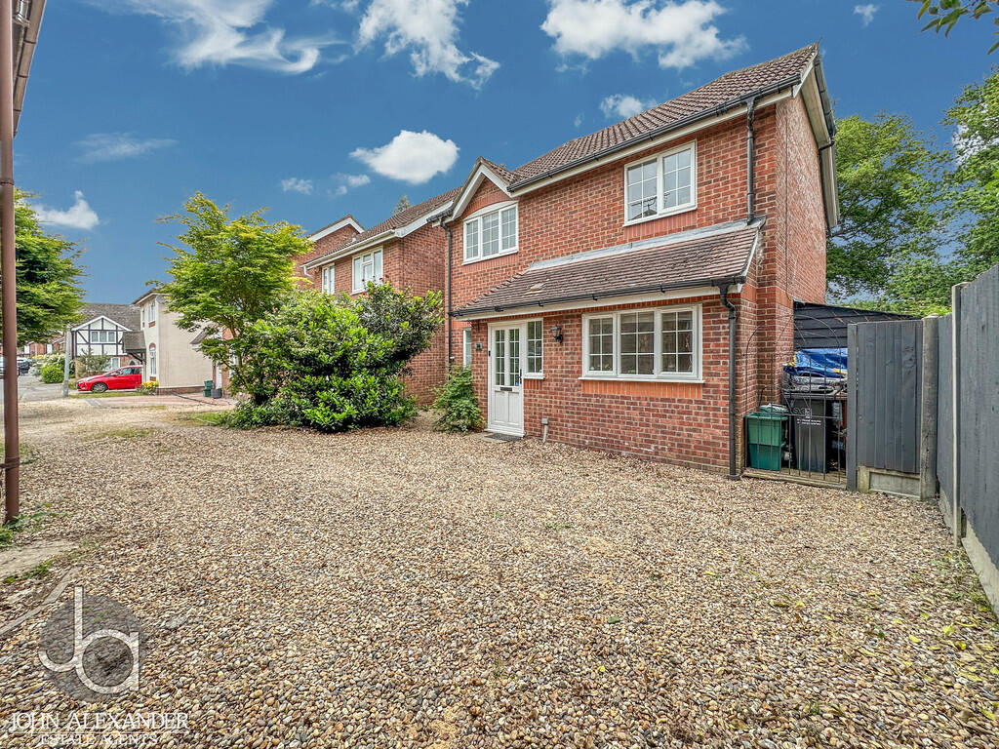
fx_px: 404
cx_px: 500
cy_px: 374
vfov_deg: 85.7
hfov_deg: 102.1
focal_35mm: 14
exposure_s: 1/160
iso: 40
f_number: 2.2
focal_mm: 2.22
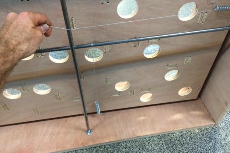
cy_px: 70
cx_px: 116
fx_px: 204
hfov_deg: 58.7
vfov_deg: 41.1
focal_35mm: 32
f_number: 2.2
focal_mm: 4.12
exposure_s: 1/33
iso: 320
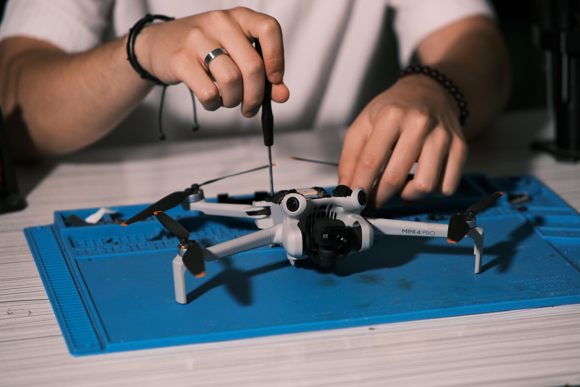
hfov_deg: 16.0
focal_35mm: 128
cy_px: 194
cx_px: 290
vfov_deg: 10.7
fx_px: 2062
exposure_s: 1/320
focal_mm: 85
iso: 640
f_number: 2.2
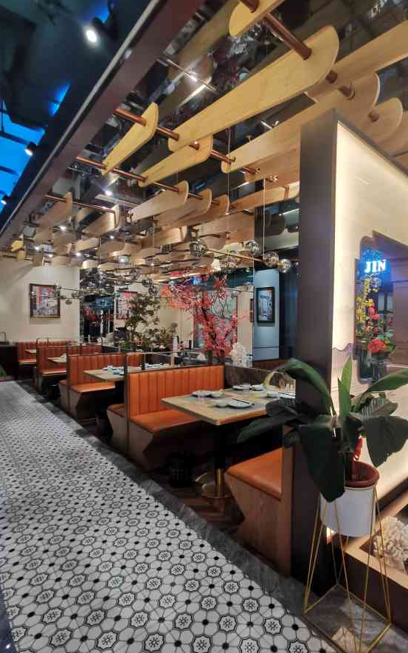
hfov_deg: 61.8
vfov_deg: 88.0
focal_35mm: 19
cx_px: 241
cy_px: 335
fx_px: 338
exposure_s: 1/33.3
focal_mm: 2.26
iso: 320
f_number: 2.2
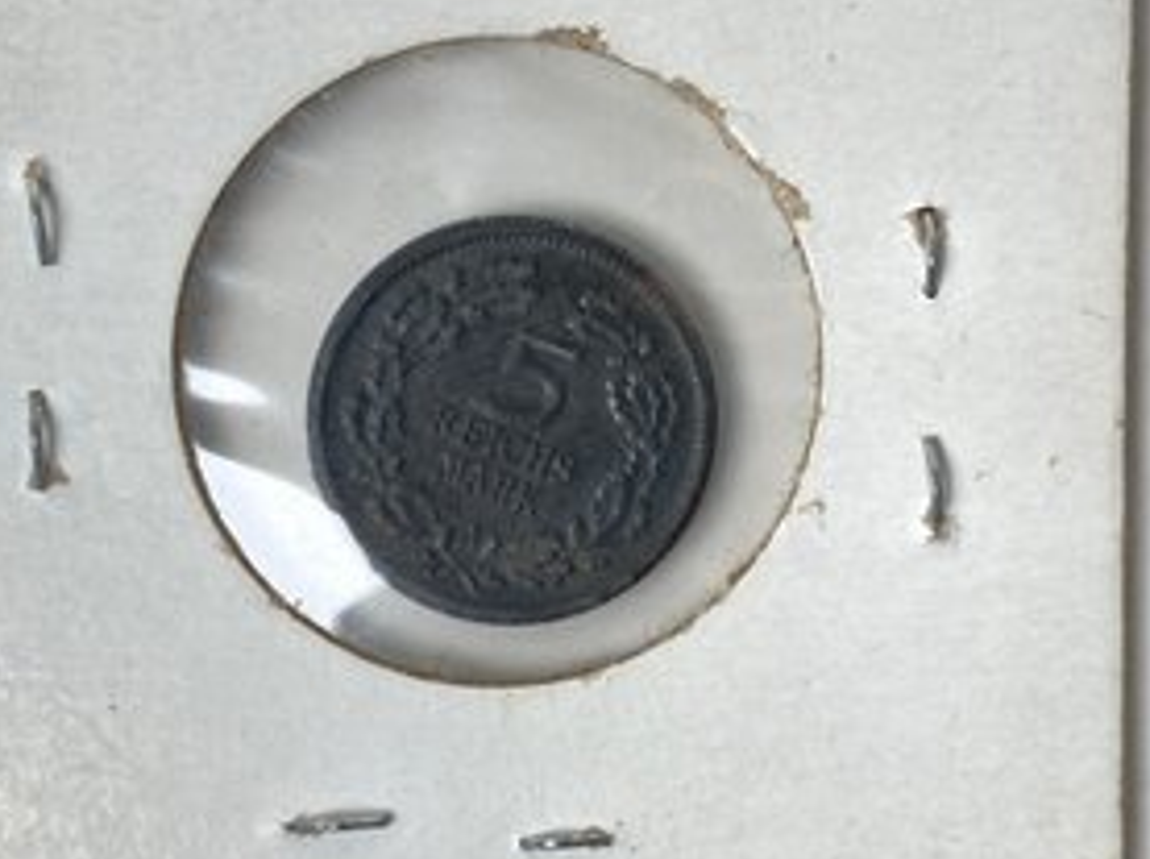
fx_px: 1891
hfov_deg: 33.8
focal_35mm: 57
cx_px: 554
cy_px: 434
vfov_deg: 25.6
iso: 32
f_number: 1.8
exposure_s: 1/230
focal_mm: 4.25
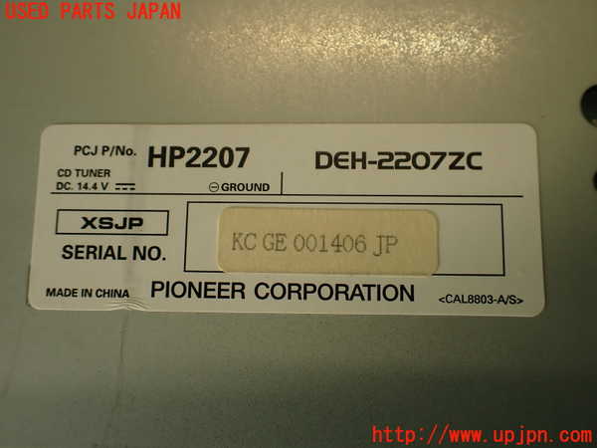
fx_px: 552
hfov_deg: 56.8
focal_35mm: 32
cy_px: 224
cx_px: 298
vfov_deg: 44.2
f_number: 2.4
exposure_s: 1/100
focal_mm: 5.79
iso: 100
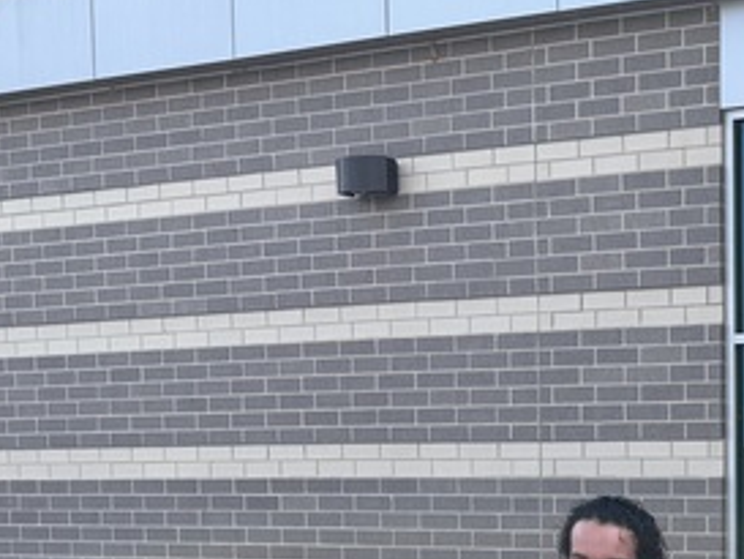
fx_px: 1935
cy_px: 769
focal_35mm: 90
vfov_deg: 15.5
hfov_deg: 19.7
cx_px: 1011
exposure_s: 1/1122
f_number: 1.78
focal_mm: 6.76
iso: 80
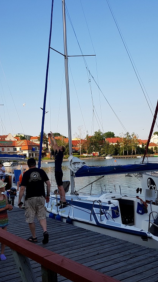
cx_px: 62
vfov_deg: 52.8
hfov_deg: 31.1
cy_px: 141
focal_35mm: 38
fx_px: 283
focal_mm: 4.2
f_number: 1.7
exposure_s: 1/1196
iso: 50
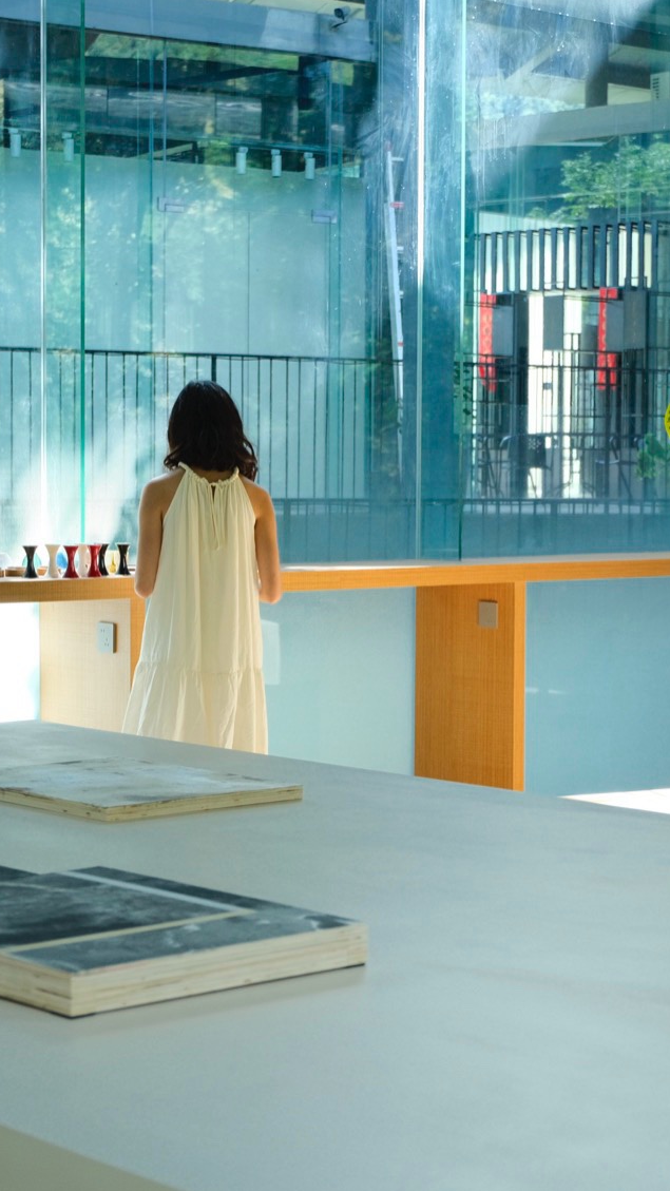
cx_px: 458
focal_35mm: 71
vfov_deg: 29.7
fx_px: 2243
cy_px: 596
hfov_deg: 16.9
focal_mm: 30
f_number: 3.6
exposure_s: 1/250
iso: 800
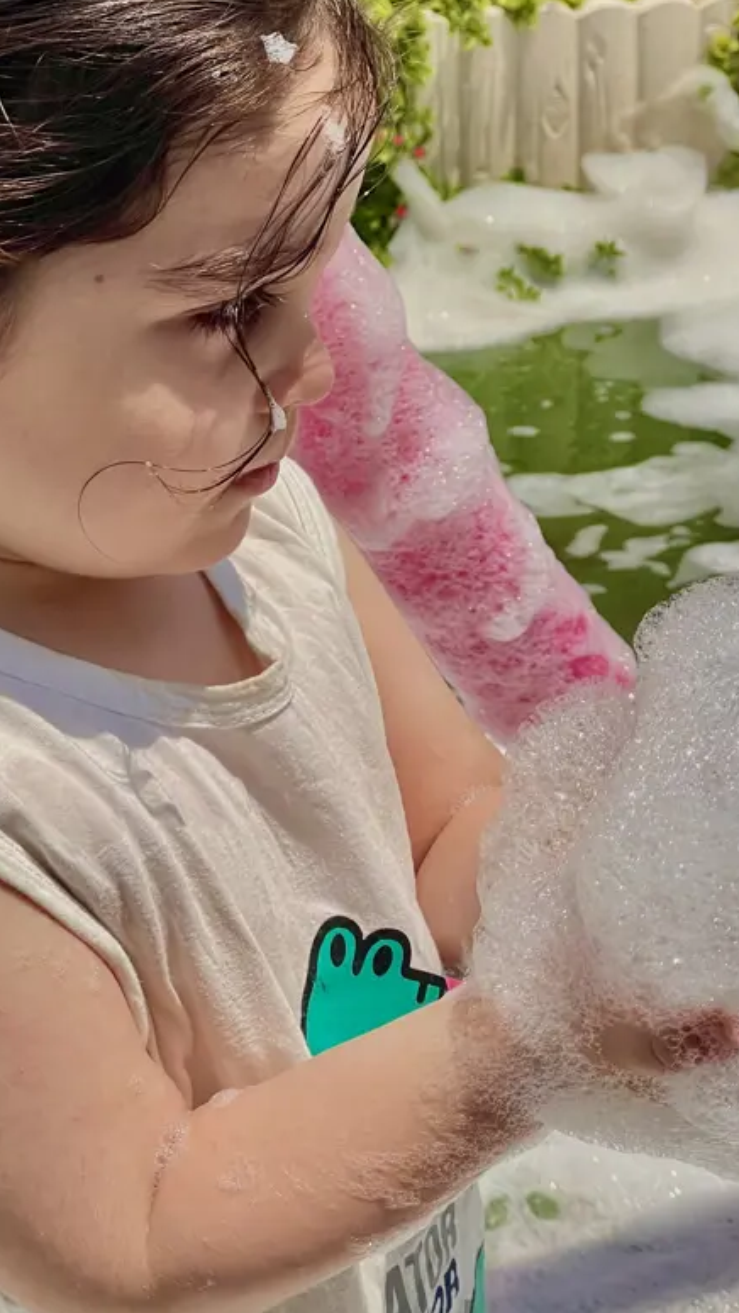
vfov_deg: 26.8
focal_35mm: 79
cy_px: 492
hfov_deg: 15.3
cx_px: 231
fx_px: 2749
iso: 25
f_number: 2
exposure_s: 1/1916
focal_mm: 6
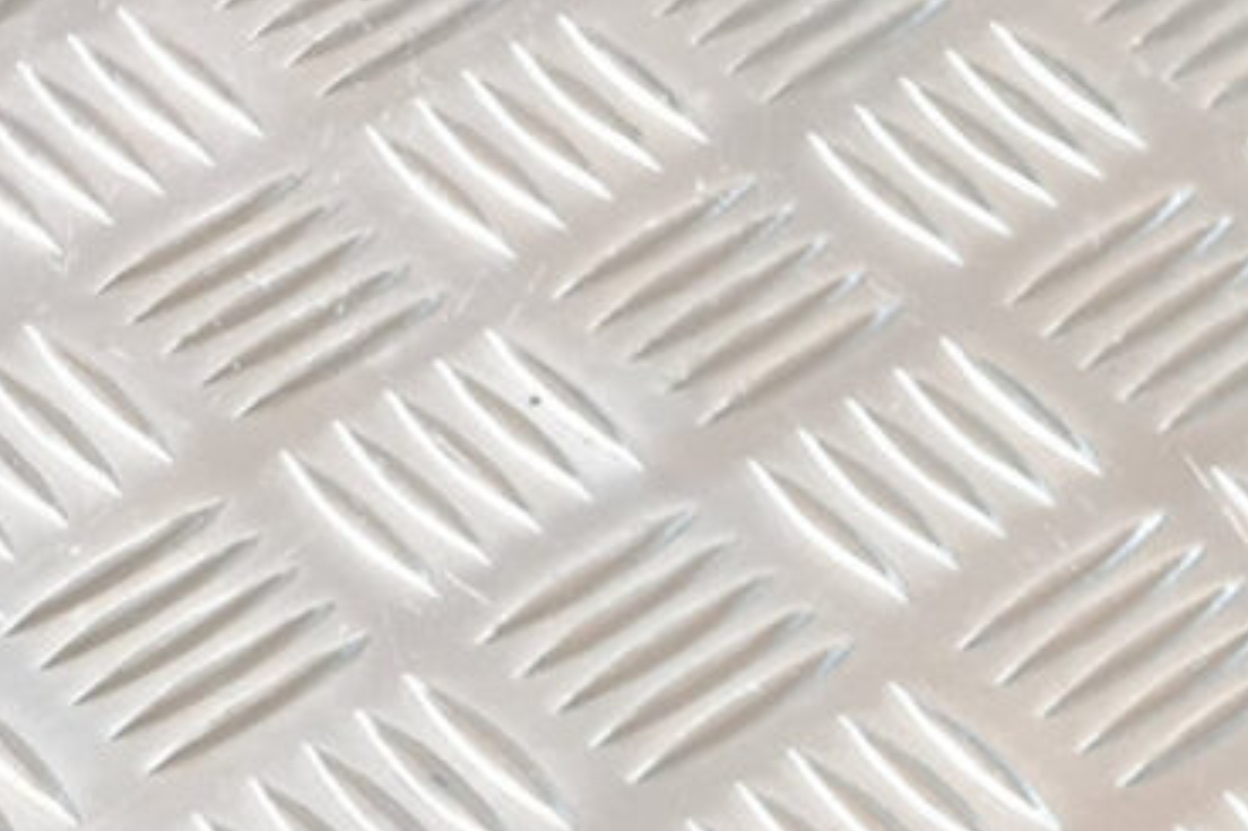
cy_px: 1672
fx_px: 3569
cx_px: 2062
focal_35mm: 103
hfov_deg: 17.2
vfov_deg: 11.8
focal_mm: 5.4
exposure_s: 1/50
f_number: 1.8
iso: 500
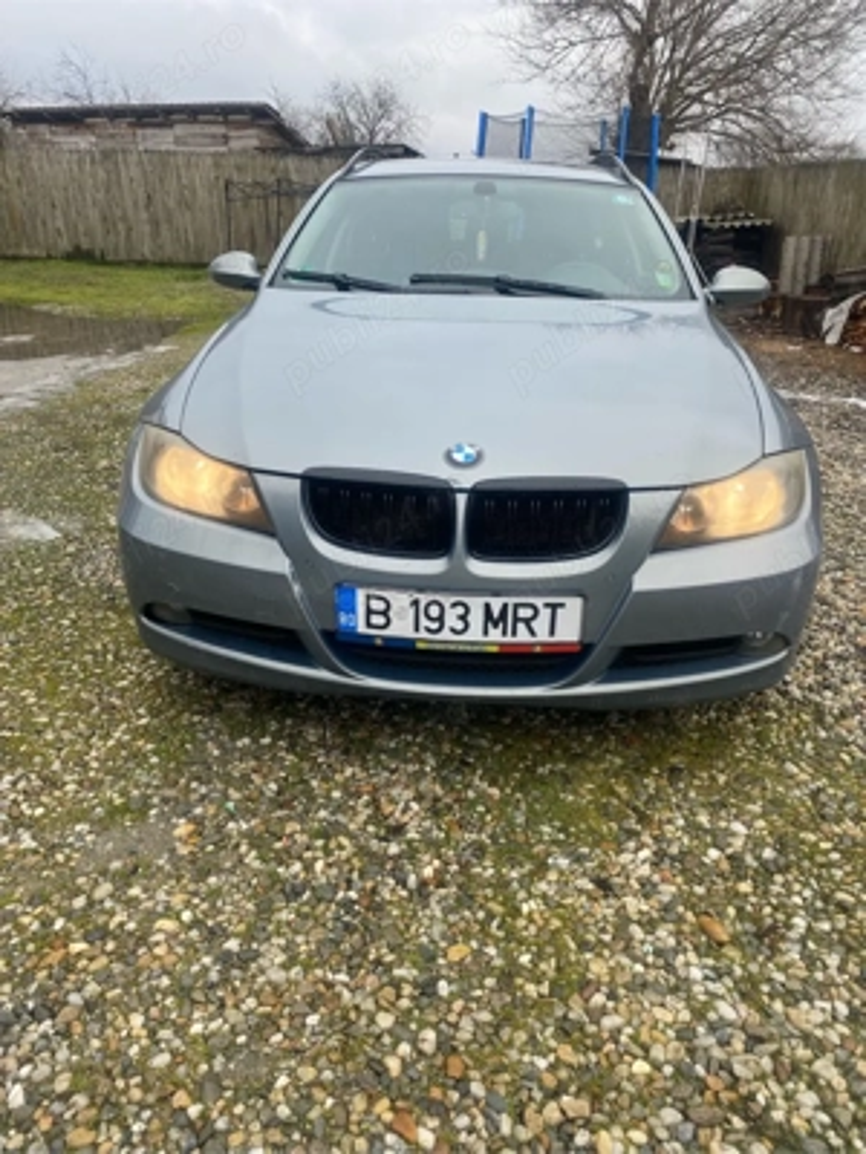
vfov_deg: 67.3
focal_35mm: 26
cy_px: 577
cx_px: 433
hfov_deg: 53.1
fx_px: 867
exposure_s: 1/447
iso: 32
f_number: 1.8
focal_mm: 4.25
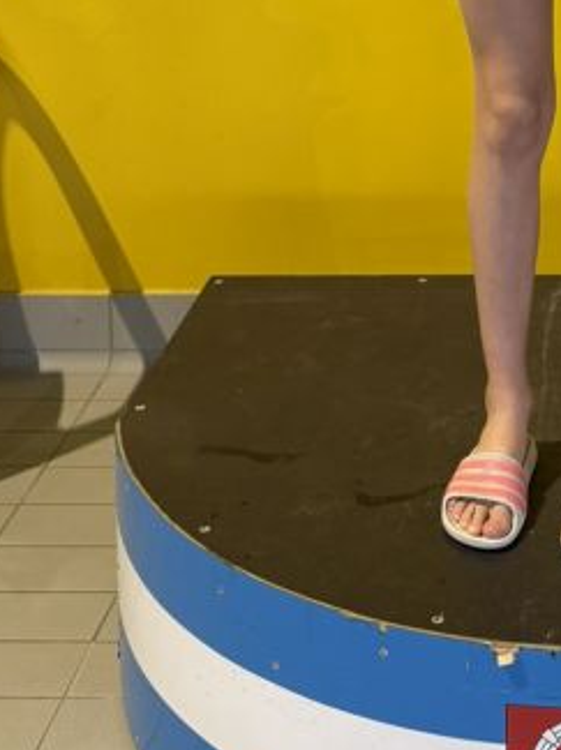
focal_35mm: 71
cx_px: 593
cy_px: -187
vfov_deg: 24.4
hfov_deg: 19.9
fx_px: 1537
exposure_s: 1/121
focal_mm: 6.76
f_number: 1.78
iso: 125
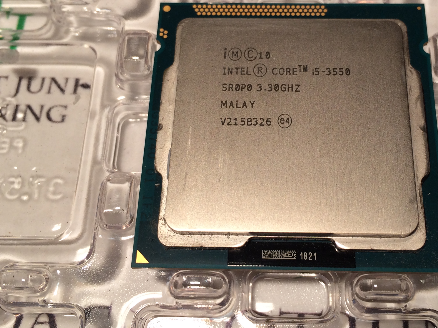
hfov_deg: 40.2
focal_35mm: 47
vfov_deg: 30.6
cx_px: 269
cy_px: 106
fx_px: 595
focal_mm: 4.15
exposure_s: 1/161
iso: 32
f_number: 2.2
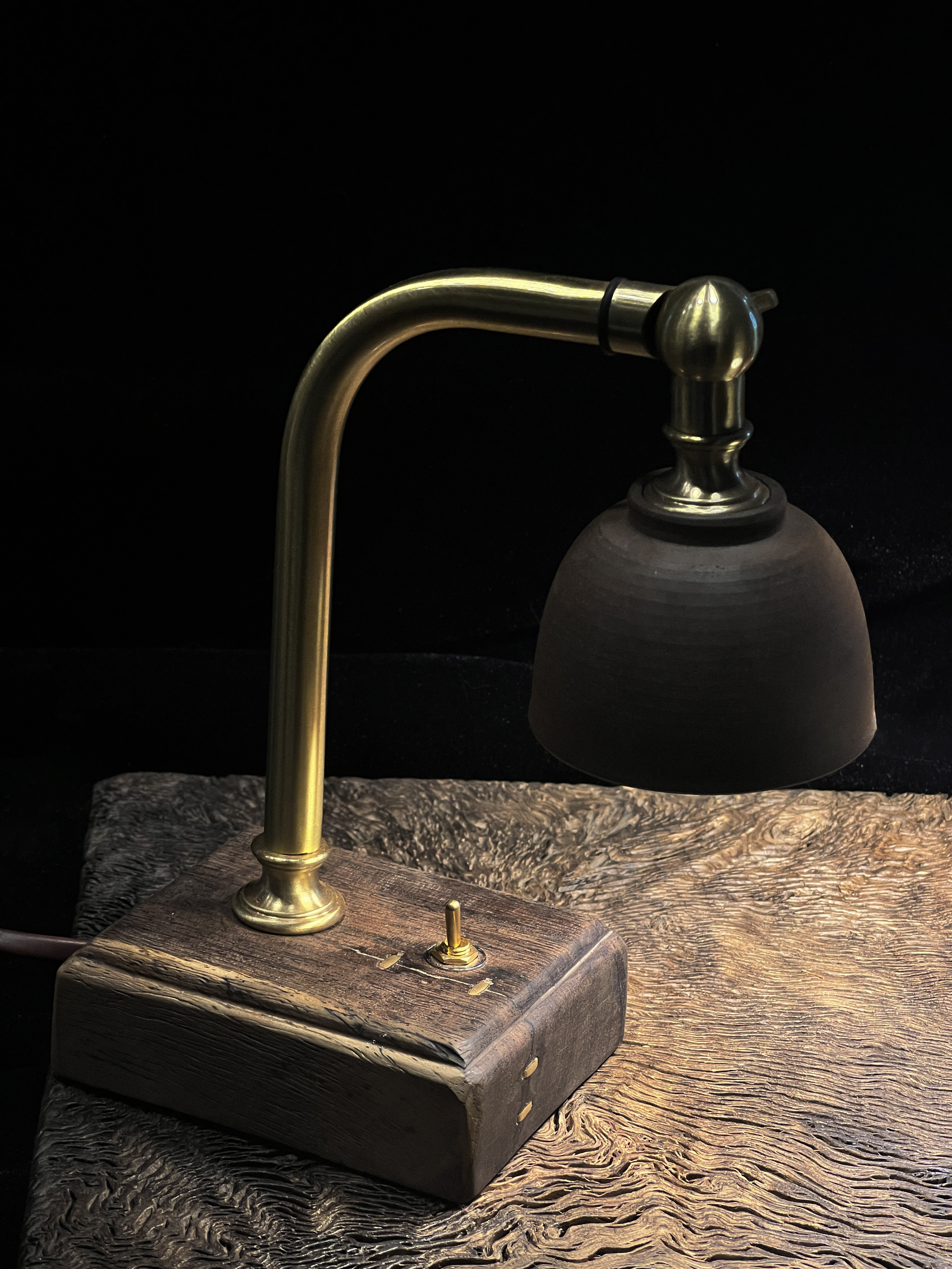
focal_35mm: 77
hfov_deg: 19.1
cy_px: 634
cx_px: 476
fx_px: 2824
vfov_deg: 25.3
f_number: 2.8
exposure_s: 1/100
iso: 125
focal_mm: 9
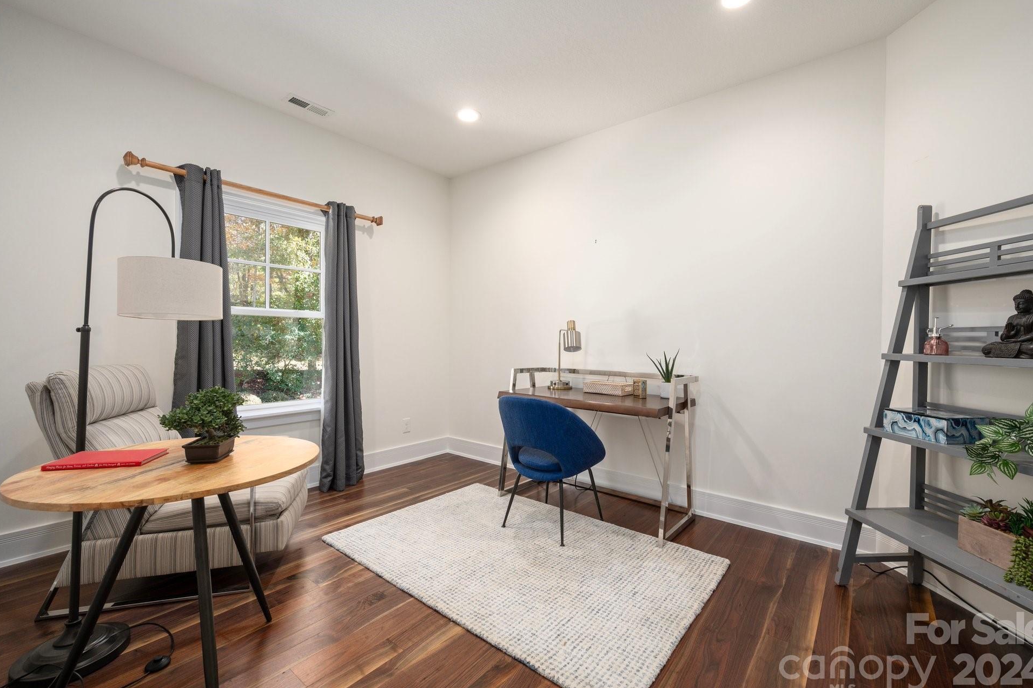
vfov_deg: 77.3
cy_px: 346
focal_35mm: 15
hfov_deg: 100.4
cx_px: 531
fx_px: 430
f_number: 8
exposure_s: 1/60
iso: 200
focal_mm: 14
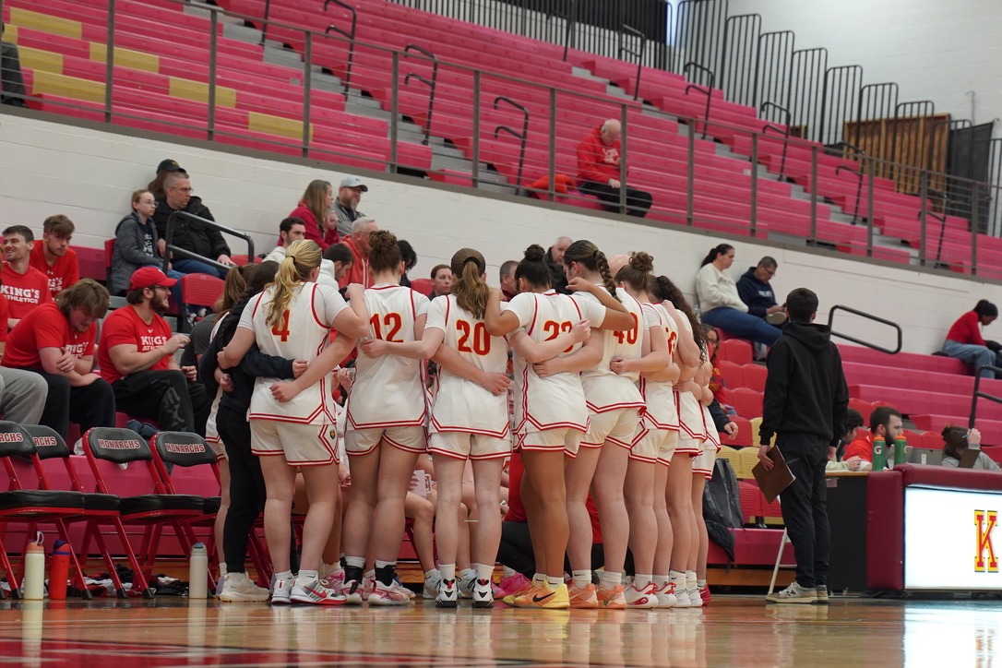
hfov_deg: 18.3
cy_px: 334
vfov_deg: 12.2
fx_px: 3117
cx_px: 501
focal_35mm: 112
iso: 2000
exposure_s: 1/160
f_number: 4
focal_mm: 75
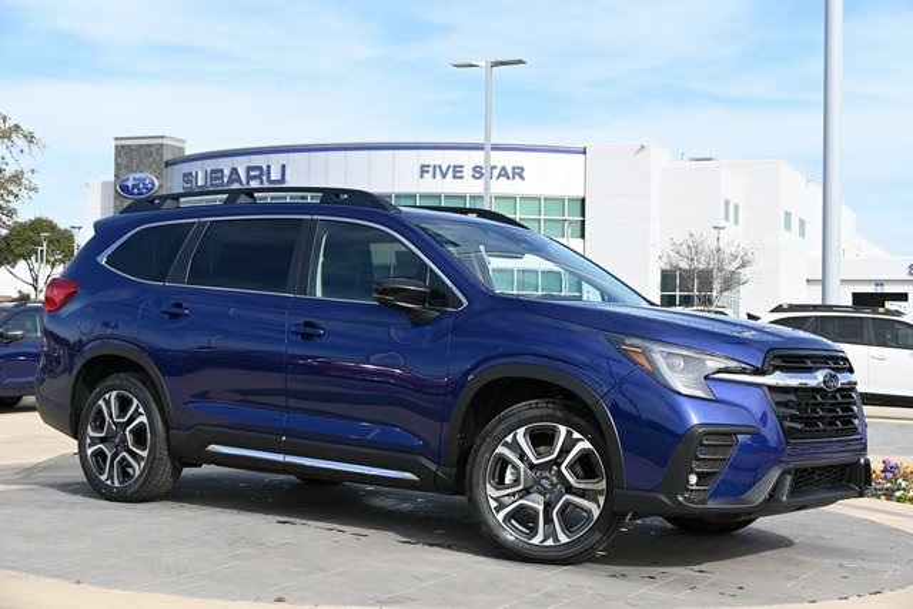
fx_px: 1370
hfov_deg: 36.9
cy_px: 304
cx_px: 456
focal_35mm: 54
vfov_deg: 25.1
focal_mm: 36
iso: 100
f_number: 6.3
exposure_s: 1/250
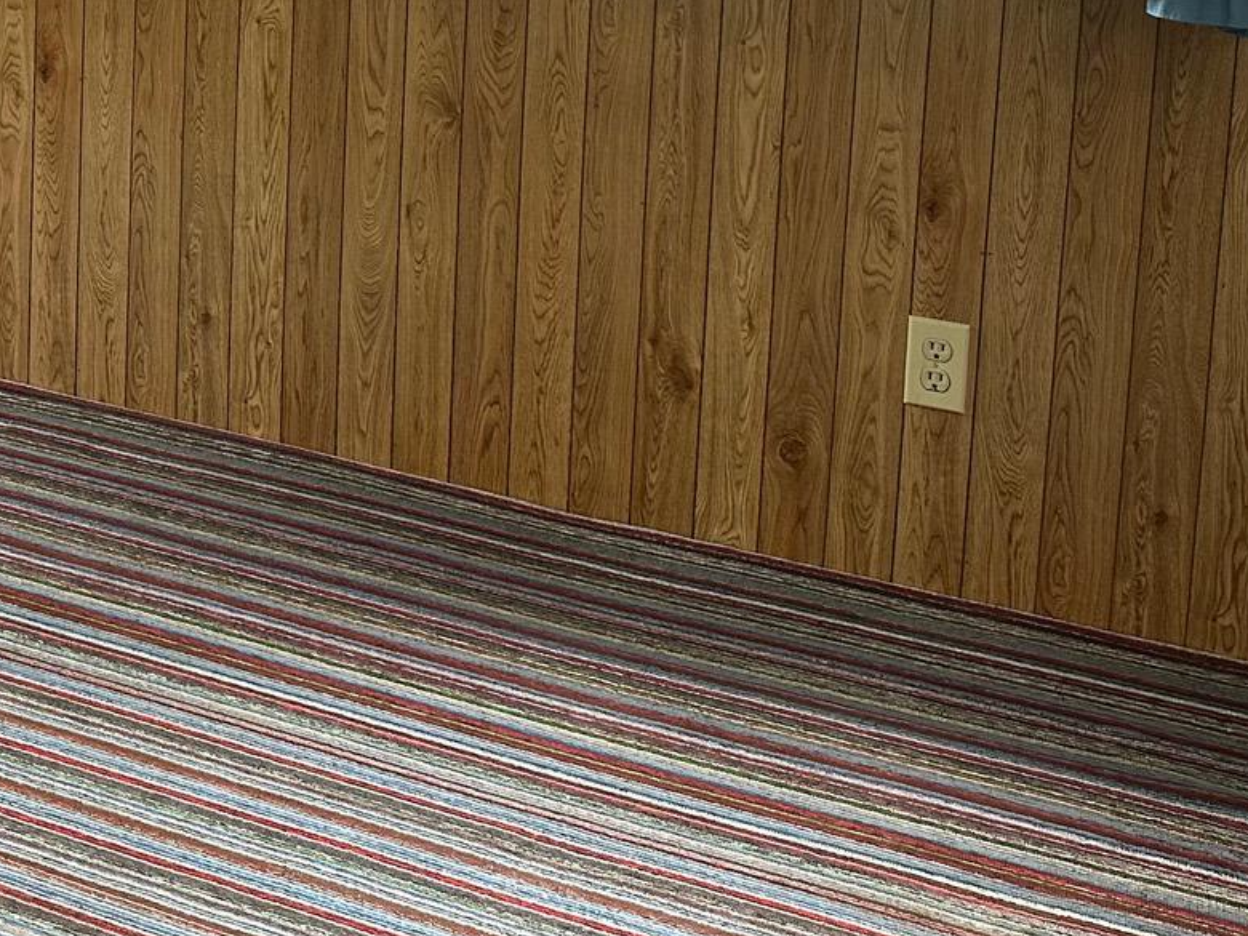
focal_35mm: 63
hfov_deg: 28.3
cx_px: -86
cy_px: -186
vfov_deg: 21.6
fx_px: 2271
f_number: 1.78
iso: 125
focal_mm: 6.86
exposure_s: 1/121
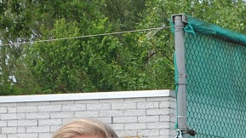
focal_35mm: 253
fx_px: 1647
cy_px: 235
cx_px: 273
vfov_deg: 4.7
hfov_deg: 8.5
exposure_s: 1/500
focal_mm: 31
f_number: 11
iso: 400
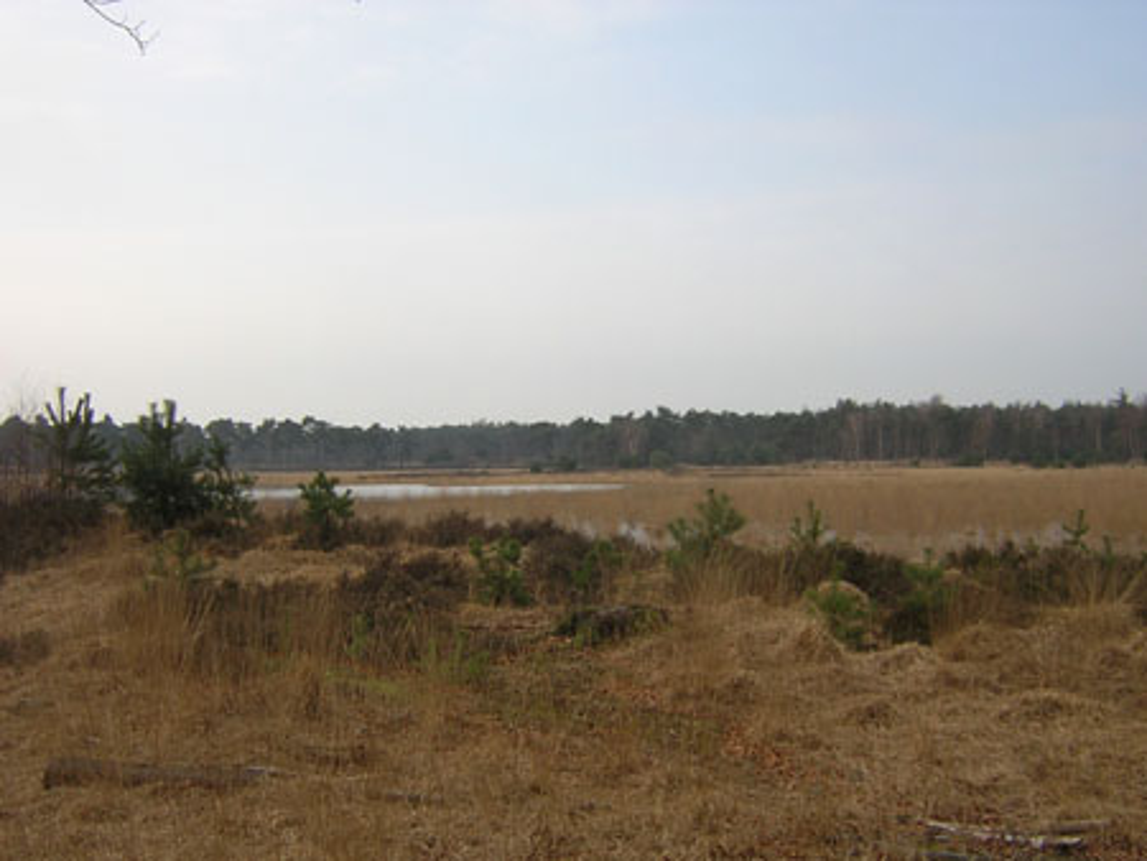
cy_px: 430
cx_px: 574
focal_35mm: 36
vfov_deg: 39.7
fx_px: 1193
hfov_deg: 51.3
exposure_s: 1/186
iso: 100
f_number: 5.2
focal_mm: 4.7
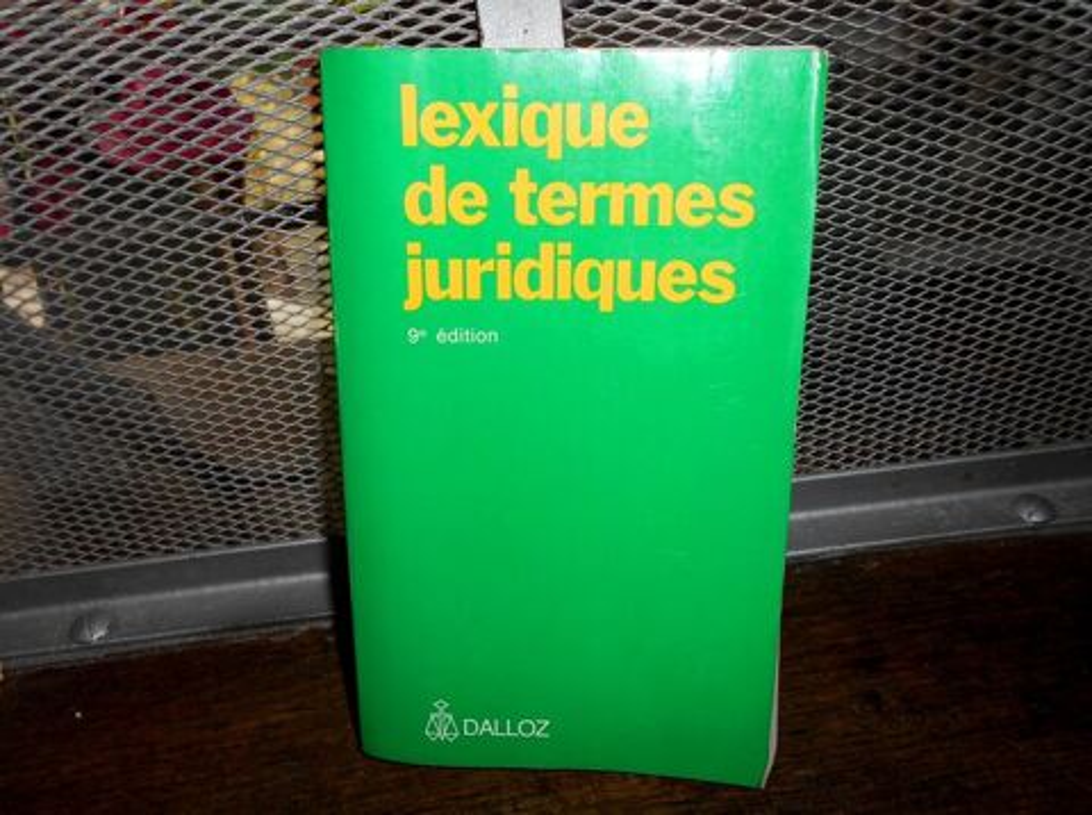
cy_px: 408
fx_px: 819
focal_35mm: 26
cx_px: 546
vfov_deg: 52.9
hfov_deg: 67.4
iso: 80
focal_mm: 4.6
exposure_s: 1/25
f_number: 3.2
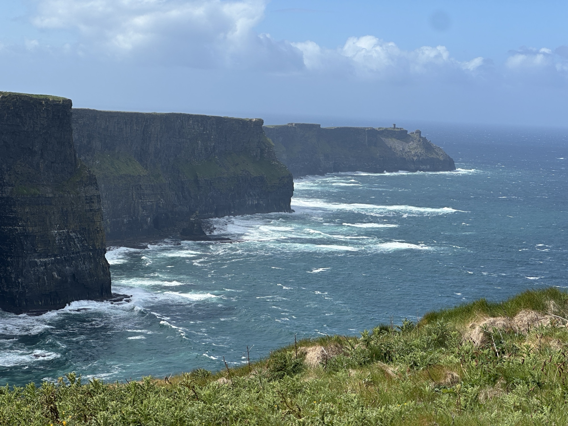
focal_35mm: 77
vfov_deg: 19.1
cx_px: 284
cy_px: 213
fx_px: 1263
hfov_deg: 25.3
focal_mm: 9
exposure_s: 1/809
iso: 32
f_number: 2.8
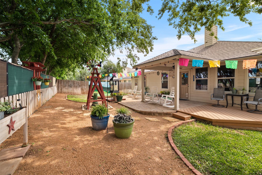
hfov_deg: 96.7
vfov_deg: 73.7
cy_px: 88
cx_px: 131
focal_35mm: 16
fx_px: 116
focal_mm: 16
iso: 160
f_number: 8
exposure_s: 1/40
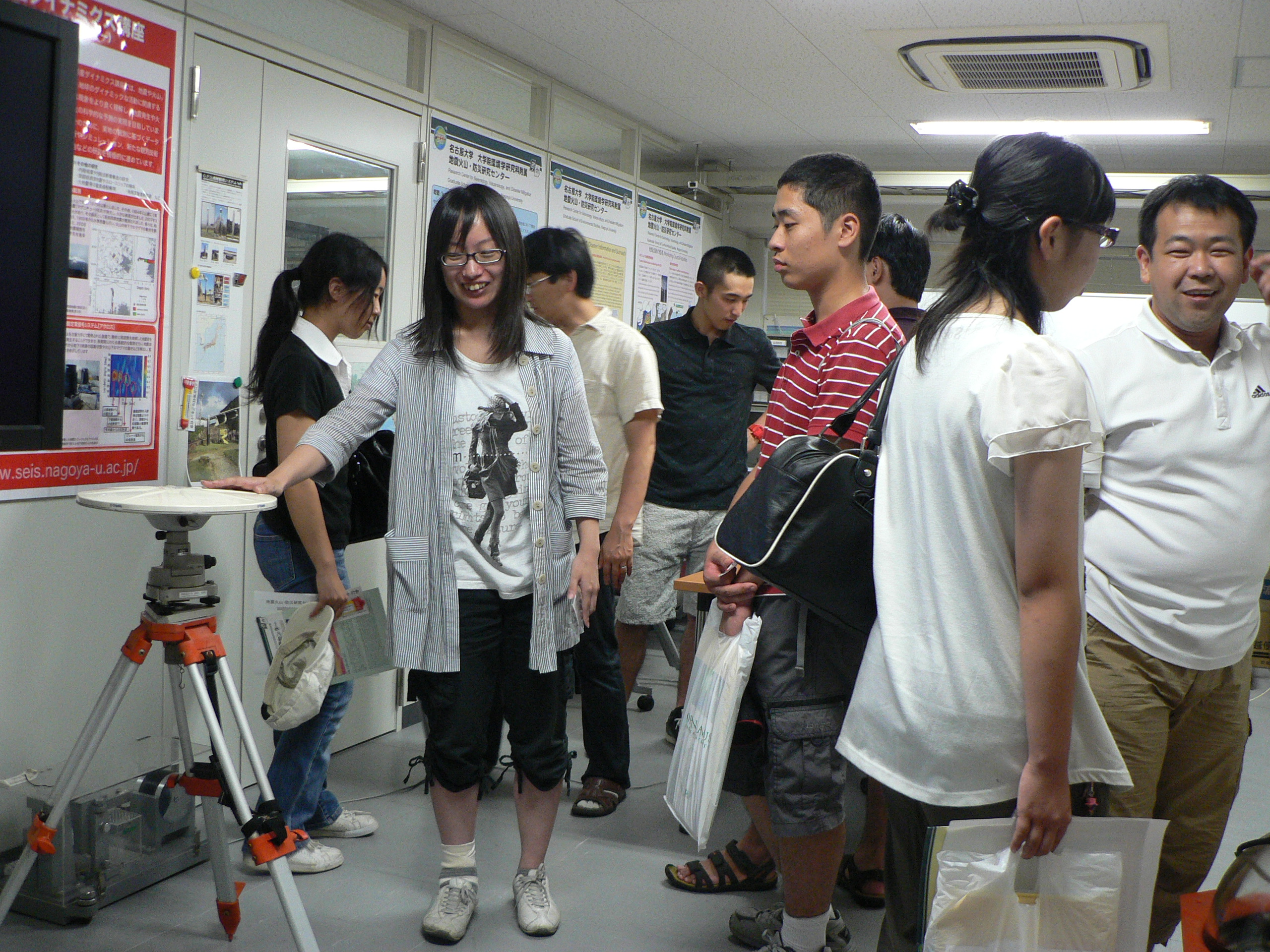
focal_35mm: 36
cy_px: 476
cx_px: 635
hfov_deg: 51.4
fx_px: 1321
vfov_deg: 39.7
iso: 200
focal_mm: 6
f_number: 2.8
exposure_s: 1/30
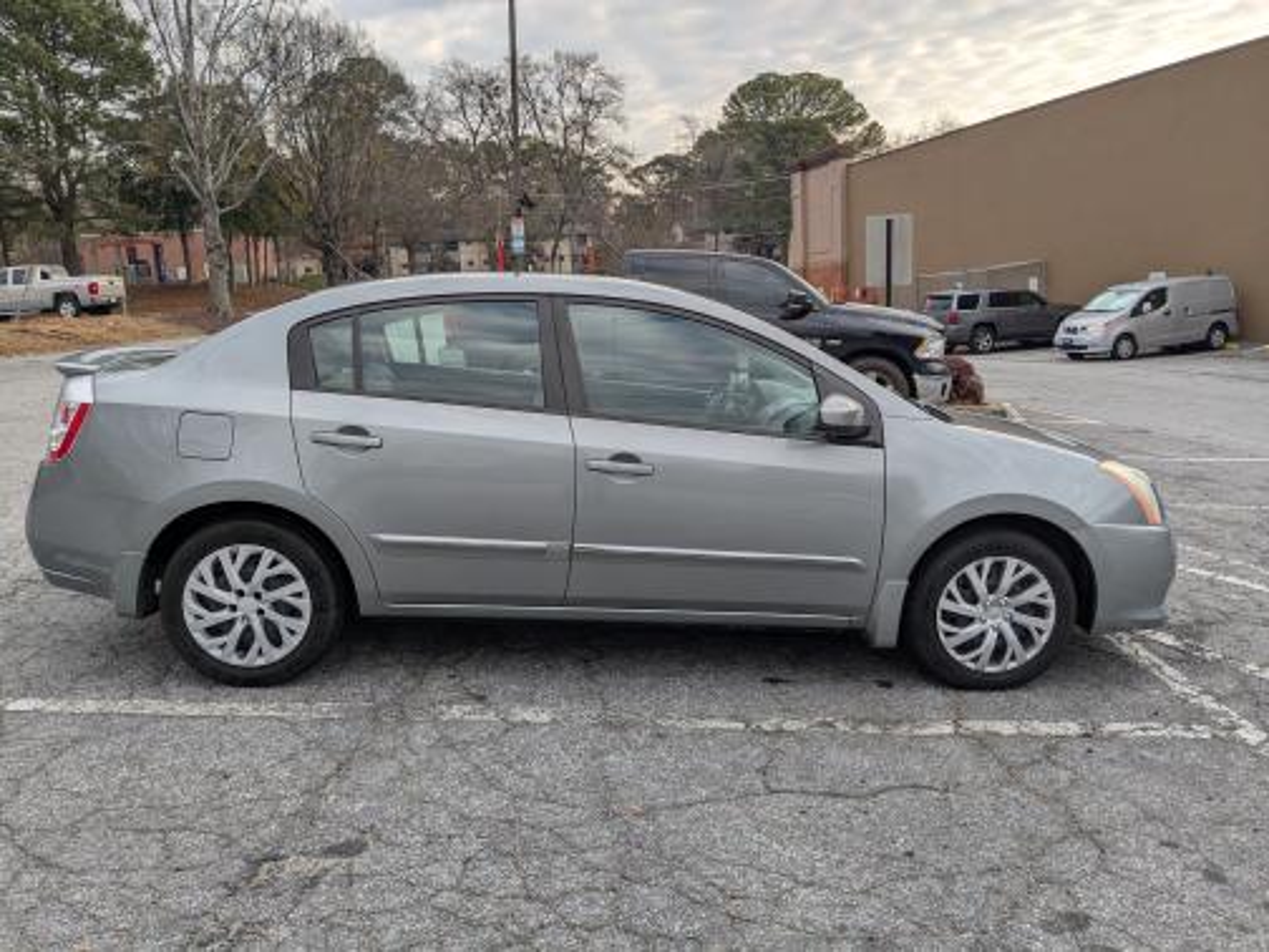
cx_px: 634
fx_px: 990
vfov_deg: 51.4
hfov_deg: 65.3
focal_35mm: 27
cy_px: 476
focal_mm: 4.38
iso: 32
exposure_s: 1/1232
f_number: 1.73
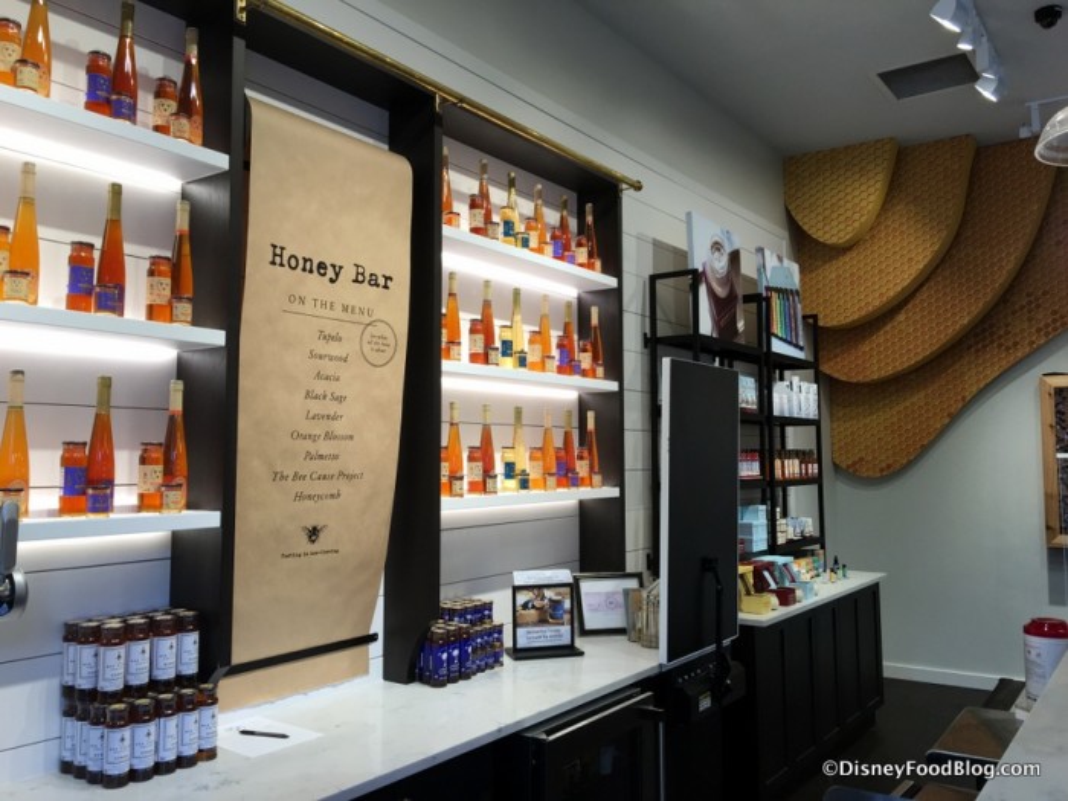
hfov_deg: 61.7
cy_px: 400
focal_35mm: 29
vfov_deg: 48.2
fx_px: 895
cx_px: 534
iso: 40
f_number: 2.2
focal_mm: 4.15
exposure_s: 1/120
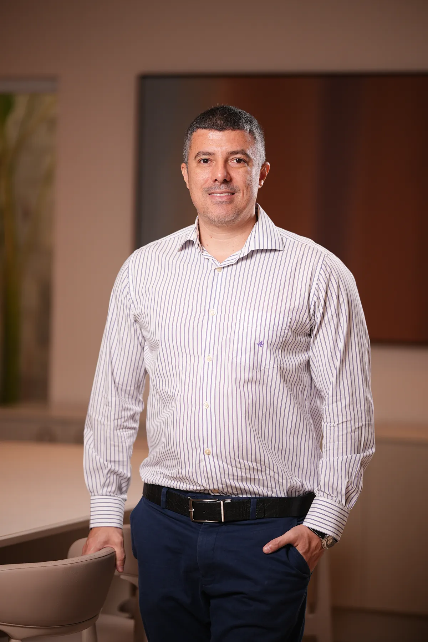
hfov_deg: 12.2
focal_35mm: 112
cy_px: 321
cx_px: 214
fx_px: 2006
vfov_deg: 18.2
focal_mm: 75
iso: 125
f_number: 1.2
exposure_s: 1/800
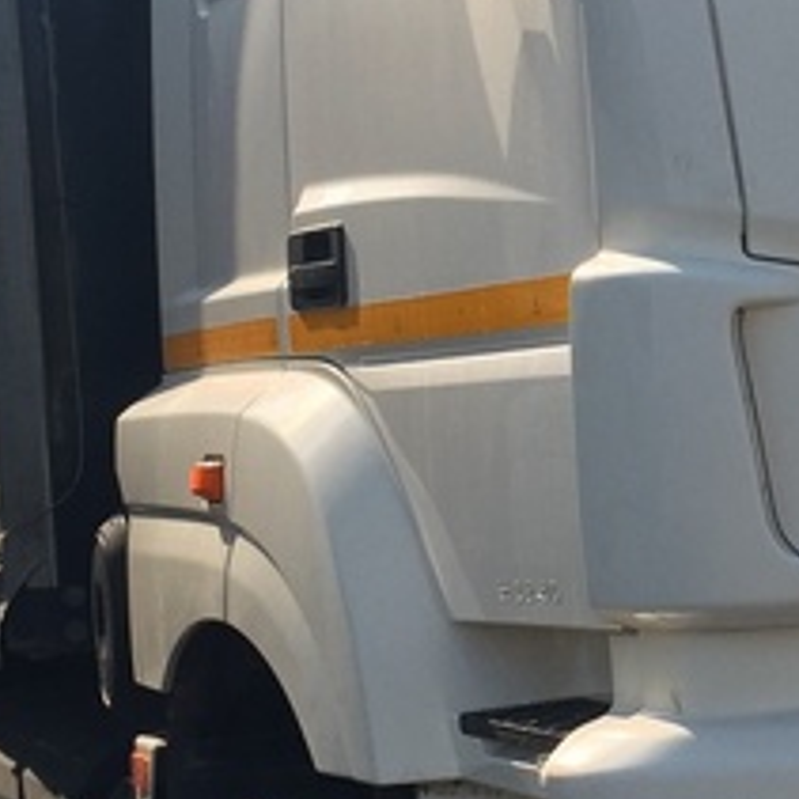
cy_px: 284
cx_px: 848
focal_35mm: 99
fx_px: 2585
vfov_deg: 17.5
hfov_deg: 17.1
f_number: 2.2
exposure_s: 1/1799
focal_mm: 4.15
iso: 32
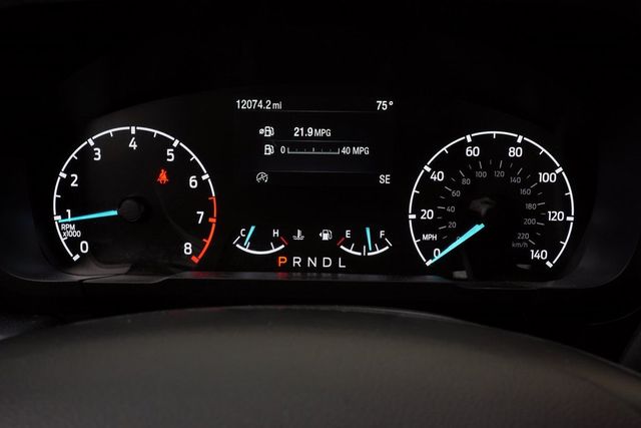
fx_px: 721
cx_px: 320
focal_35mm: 40
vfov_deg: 33.0
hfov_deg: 47.9
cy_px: 214
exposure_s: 1/10
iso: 160
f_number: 13
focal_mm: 27
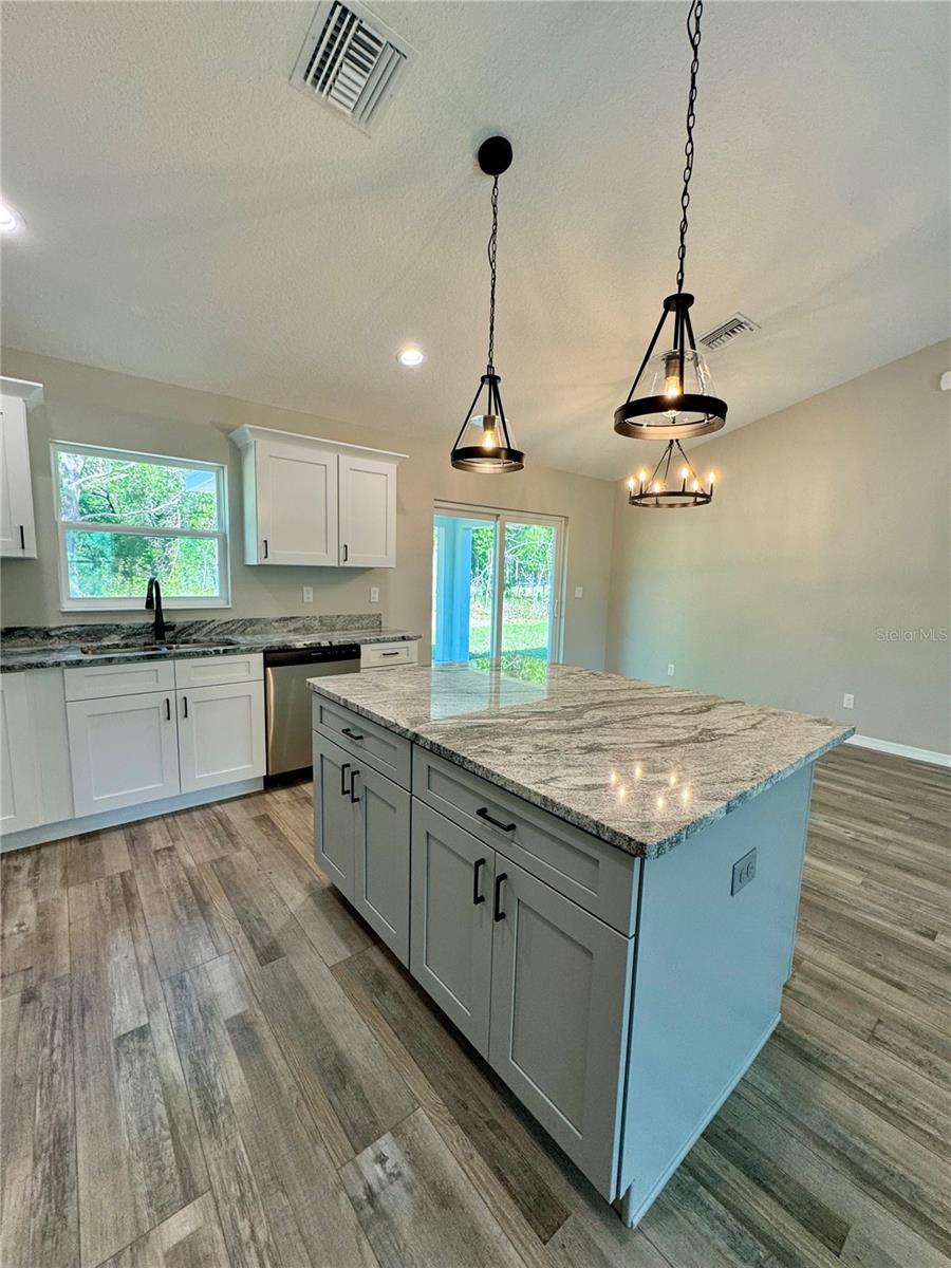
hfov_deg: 85.7
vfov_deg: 102.1
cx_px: 476
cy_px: 634
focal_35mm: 14
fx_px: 513
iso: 125
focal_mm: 2.22
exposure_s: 1/120
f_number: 2.2
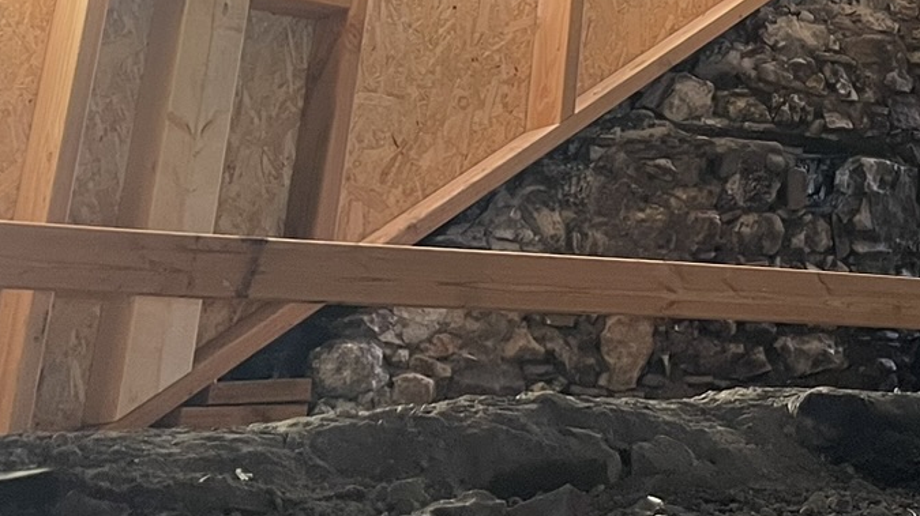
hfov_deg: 22.5
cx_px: 1146
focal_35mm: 86
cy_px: -404
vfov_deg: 12.8
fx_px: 2097
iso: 160
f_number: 1.6
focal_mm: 4.2
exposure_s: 1/60
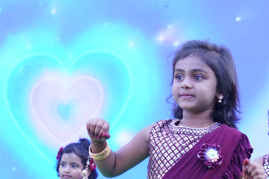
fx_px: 1315
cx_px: 269
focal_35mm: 176
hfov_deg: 11.6
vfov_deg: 7.8
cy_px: 174
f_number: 10
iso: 1600
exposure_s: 1/125
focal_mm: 84
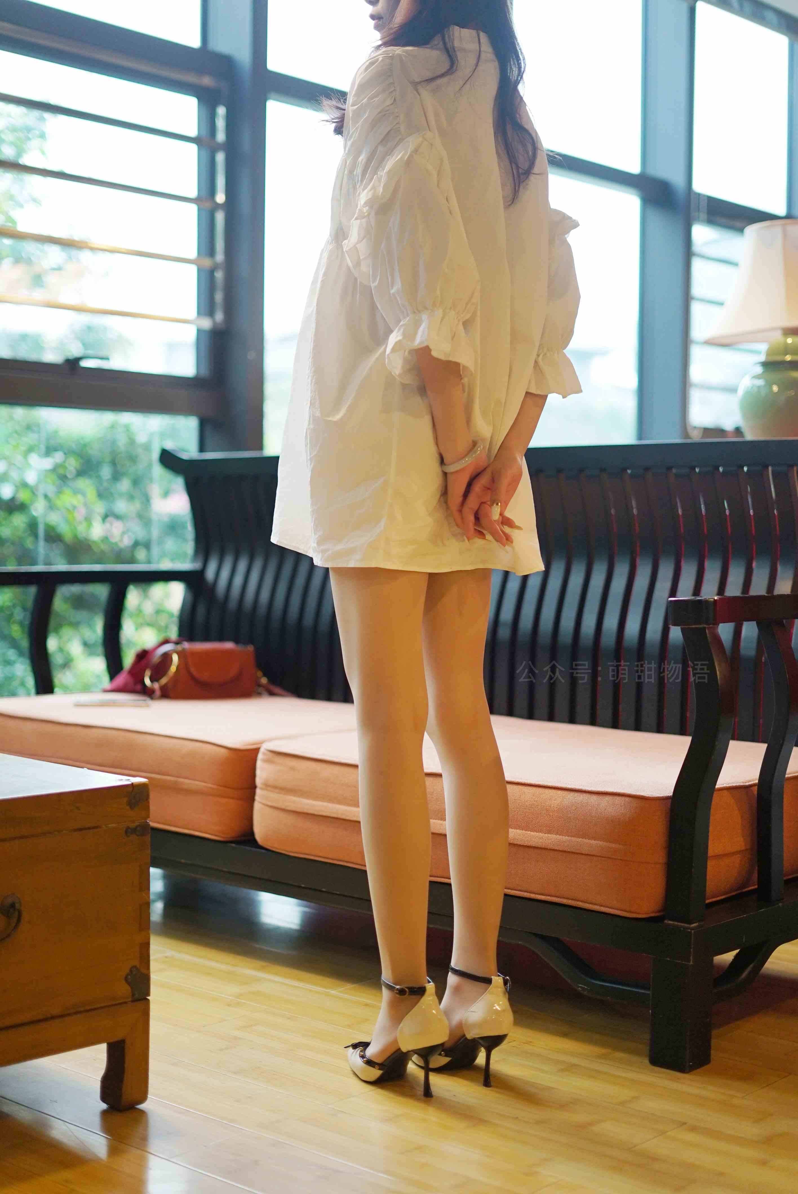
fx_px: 1660
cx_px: 399
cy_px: 597
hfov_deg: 27.0
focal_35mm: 50
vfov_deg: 39.6
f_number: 1.8
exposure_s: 1/500
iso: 1000
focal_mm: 50
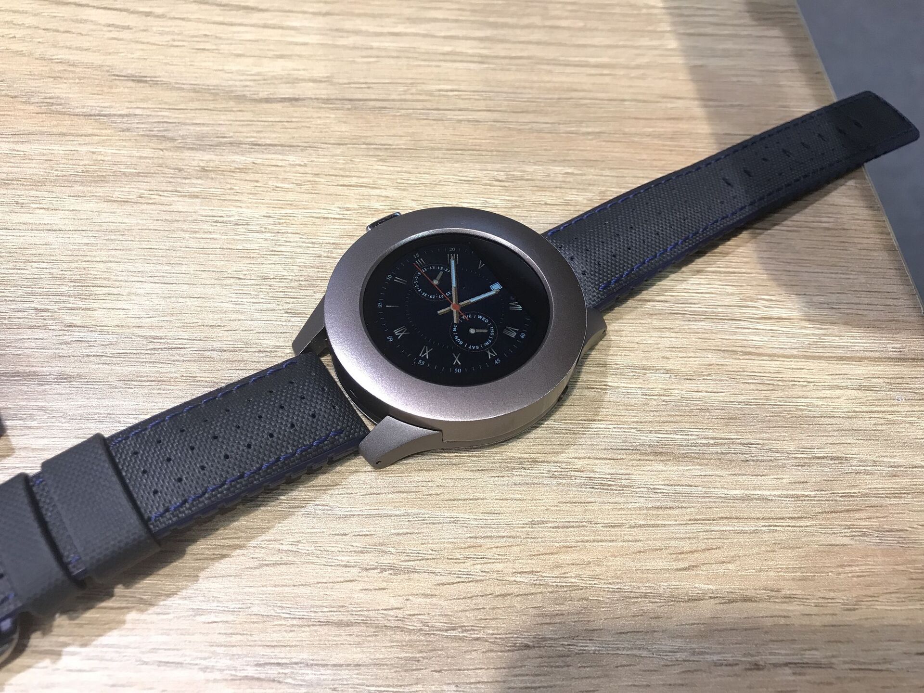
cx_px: 462
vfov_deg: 49.7
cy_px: 346
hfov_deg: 63.4
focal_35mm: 28
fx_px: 747
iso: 25
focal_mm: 3.99
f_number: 1.8
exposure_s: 1/33
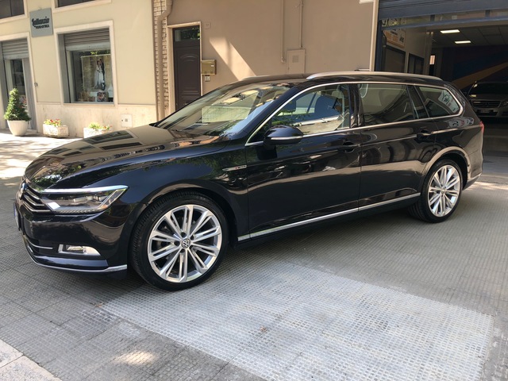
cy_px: 190
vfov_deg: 49.7
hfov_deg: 63.4
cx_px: 254
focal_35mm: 28
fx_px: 411
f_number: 1.8
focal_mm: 3.99
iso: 20
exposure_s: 1/231
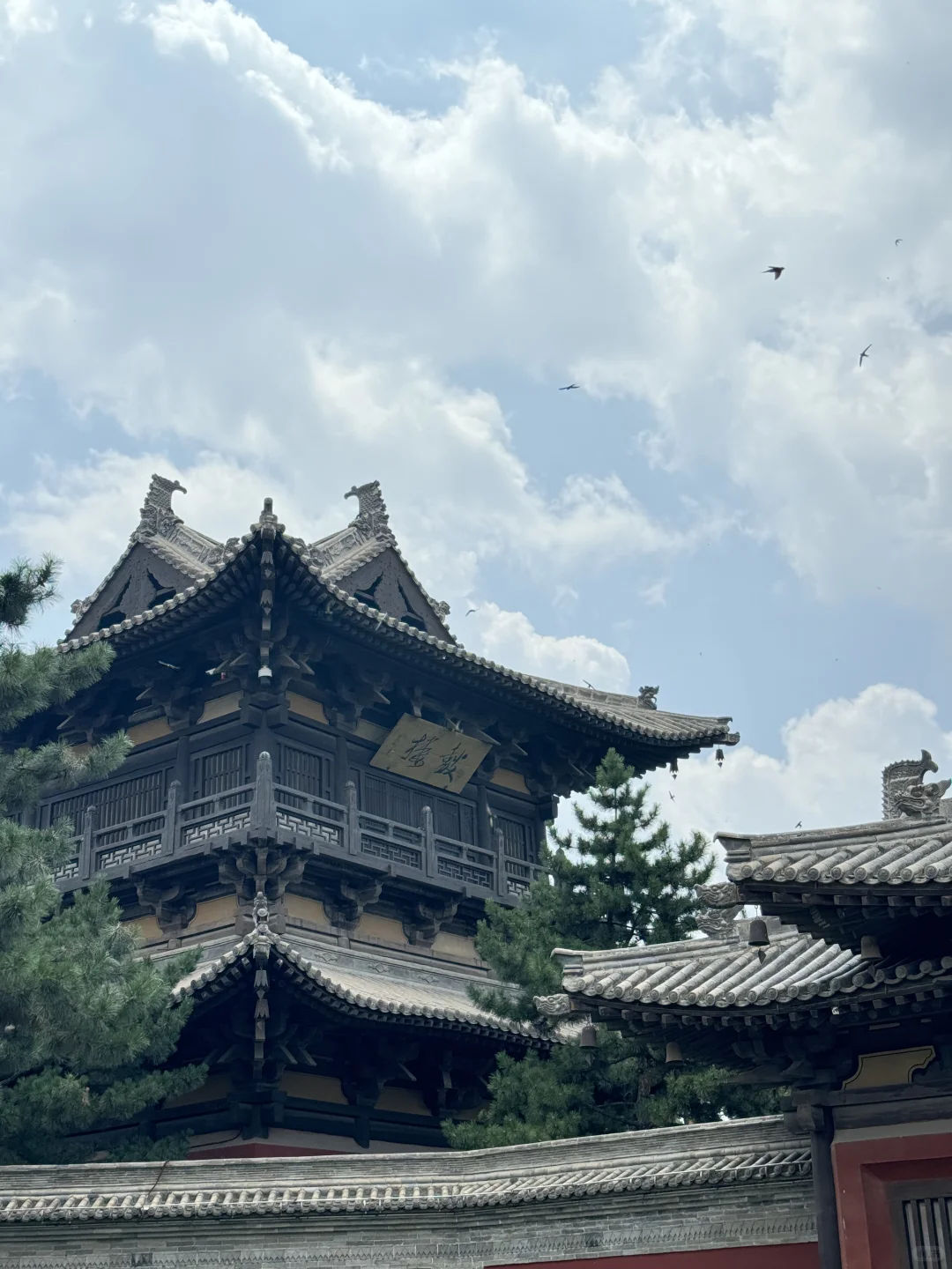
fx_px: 1760
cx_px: 476
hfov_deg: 30.3
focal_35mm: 48
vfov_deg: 39.7
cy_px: 634
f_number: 1.78
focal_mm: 6.76
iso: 64
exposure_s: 1/2252
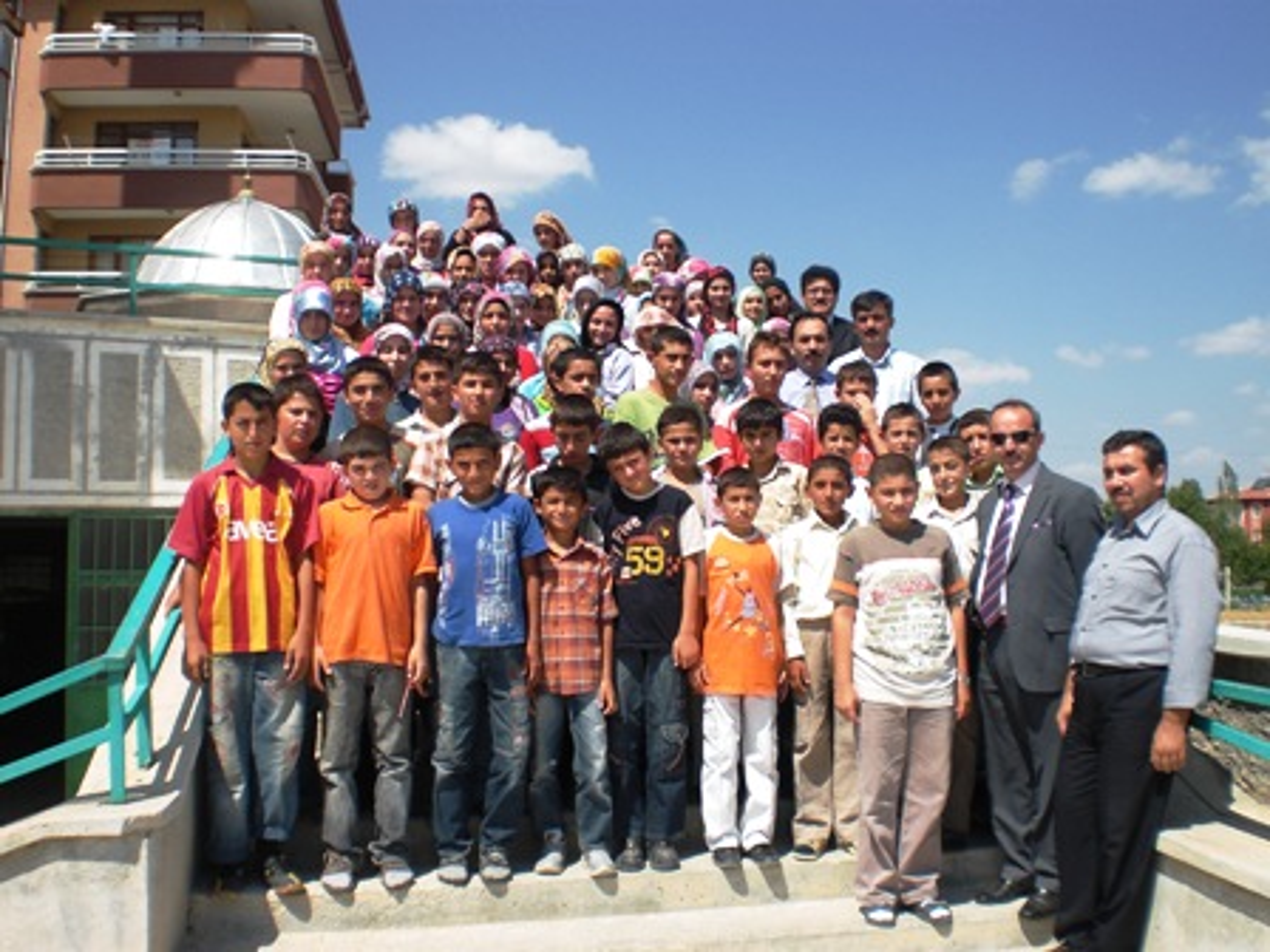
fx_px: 1321
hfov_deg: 51.4
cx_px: 635
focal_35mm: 36
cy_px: 476
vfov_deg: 39.7
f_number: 4.4
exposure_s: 1/400
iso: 50
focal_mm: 6.3
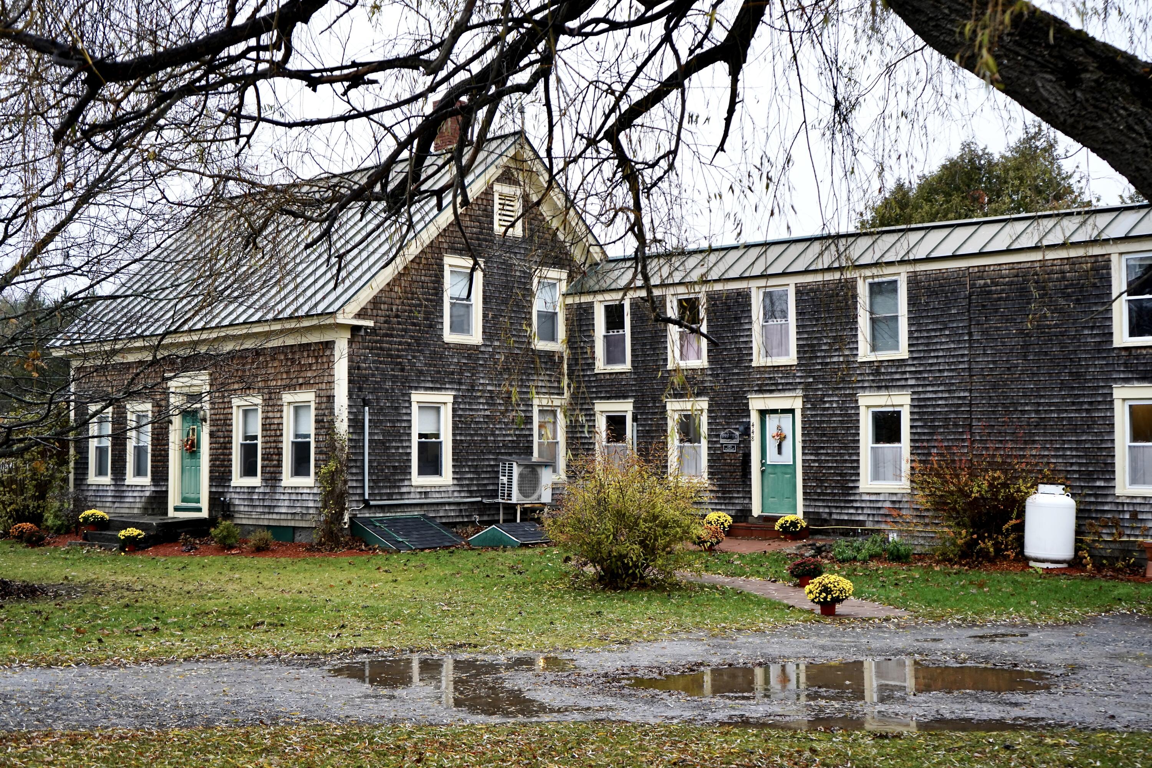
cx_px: 576
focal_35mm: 41
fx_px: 1312
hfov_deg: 47.4
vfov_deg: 32.6
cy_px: 384
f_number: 4.5
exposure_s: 1/160
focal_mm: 41
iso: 800
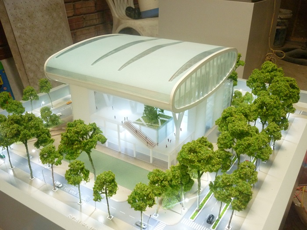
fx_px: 293
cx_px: 154
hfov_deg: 55.4
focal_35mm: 33
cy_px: 115
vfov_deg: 42.9
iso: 400
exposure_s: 1/8
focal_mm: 5.5
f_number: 2.8
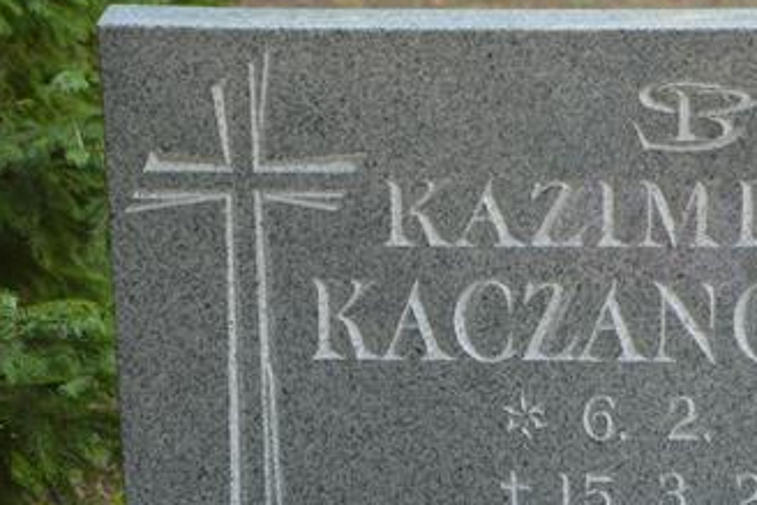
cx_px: 547
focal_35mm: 152
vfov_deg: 9.0
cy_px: 424
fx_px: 3197
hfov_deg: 13.5
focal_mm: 52
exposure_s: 1/80
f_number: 5
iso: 400
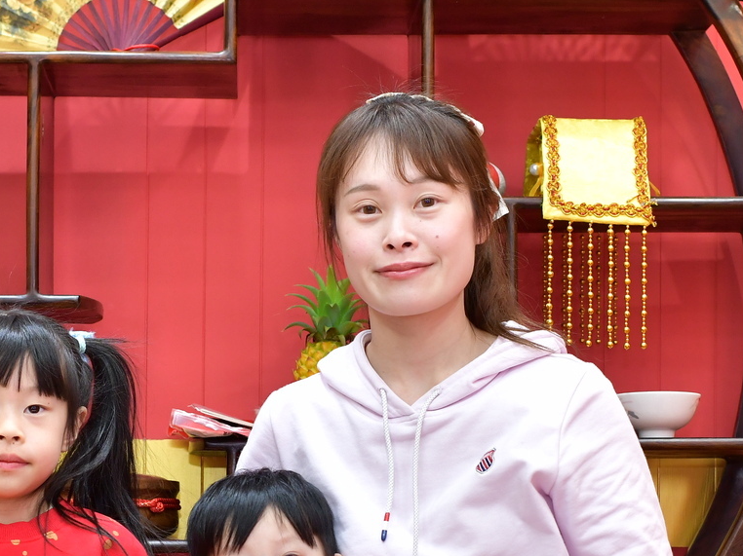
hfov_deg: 18.5
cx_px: 340
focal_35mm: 106
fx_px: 2274
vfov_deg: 13.7
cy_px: 566
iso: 1000
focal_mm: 35
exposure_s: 1/200
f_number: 4.5
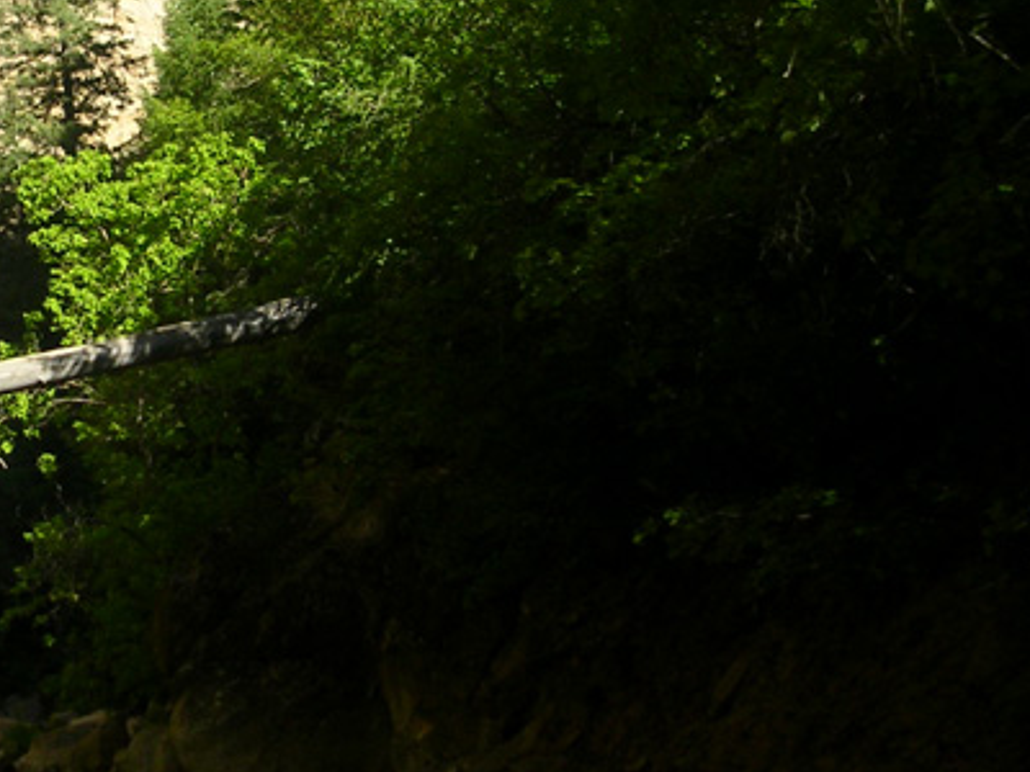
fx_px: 2261
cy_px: 270
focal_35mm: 76
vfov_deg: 19.3
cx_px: 52
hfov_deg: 24.7
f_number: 2.8
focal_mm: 5.8
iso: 50
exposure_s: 1/533
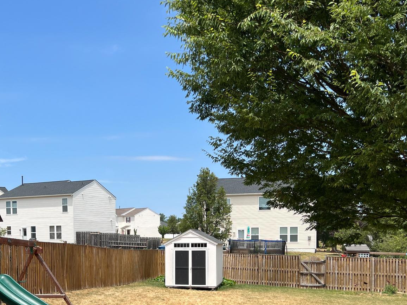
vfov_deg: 30.5
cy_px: 257
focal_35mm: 46
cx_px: 113
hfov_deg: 40.3
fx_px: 541
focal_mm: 5.7
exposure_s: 1/3704
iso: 50
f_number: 1.5
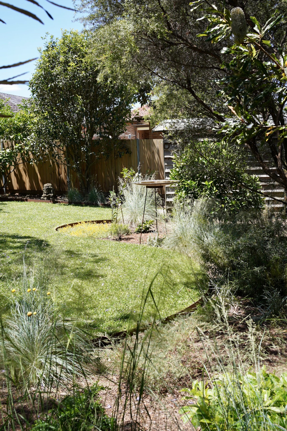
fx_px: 419
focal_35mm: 35
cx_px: 144
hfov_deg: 37.8
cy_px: 216
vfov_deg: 54.4
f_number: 8
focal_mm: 35
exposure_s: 1/100
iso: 100
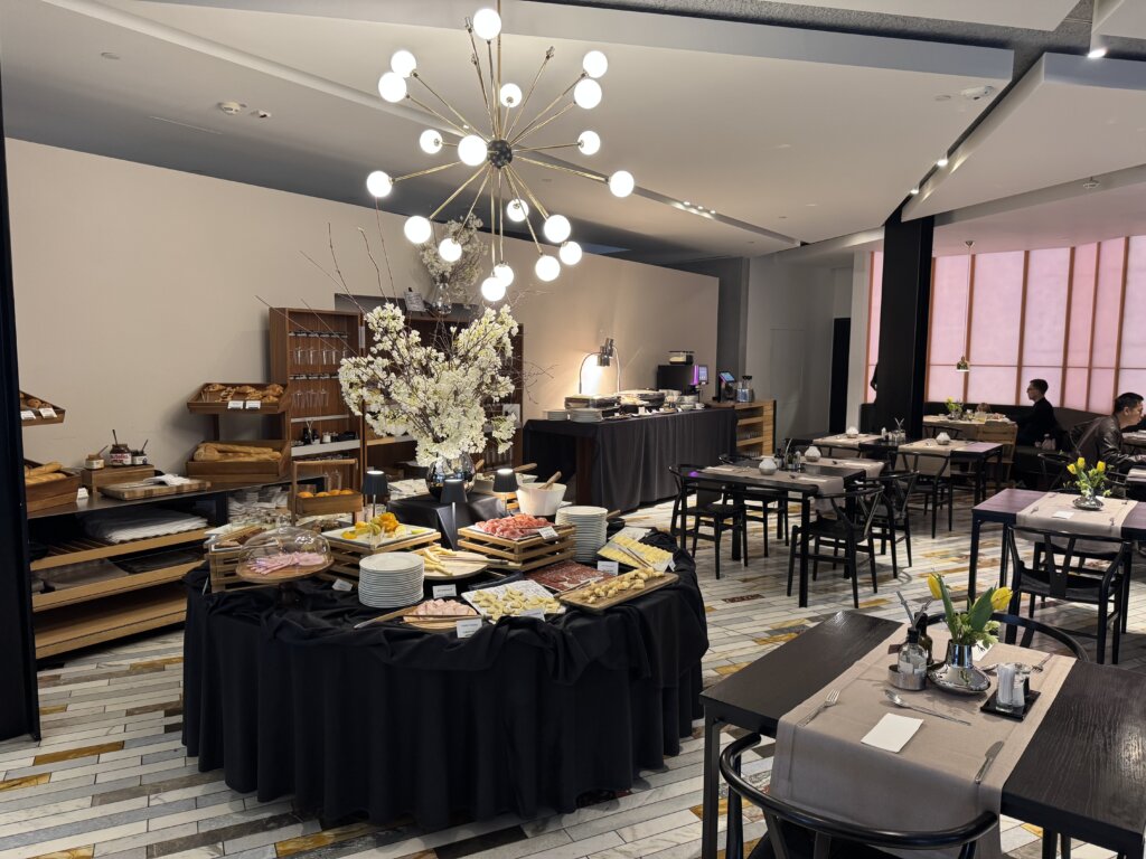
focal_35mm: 24
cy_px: 430
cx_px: 573
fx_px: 795
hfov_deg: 71.6
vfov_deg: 56.8
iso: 200
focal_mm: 6.76
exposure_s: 1/50
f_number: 1.78
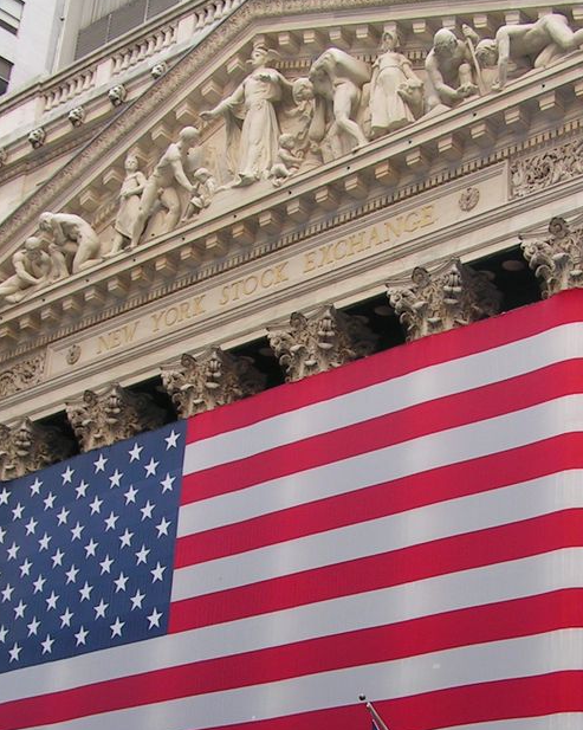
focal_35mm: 77
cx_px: 375
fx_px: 1662
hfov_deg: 19.8
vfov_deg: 24.6
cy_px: 508
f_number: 3.5
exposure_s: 1/40
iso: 50
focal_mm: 6.3
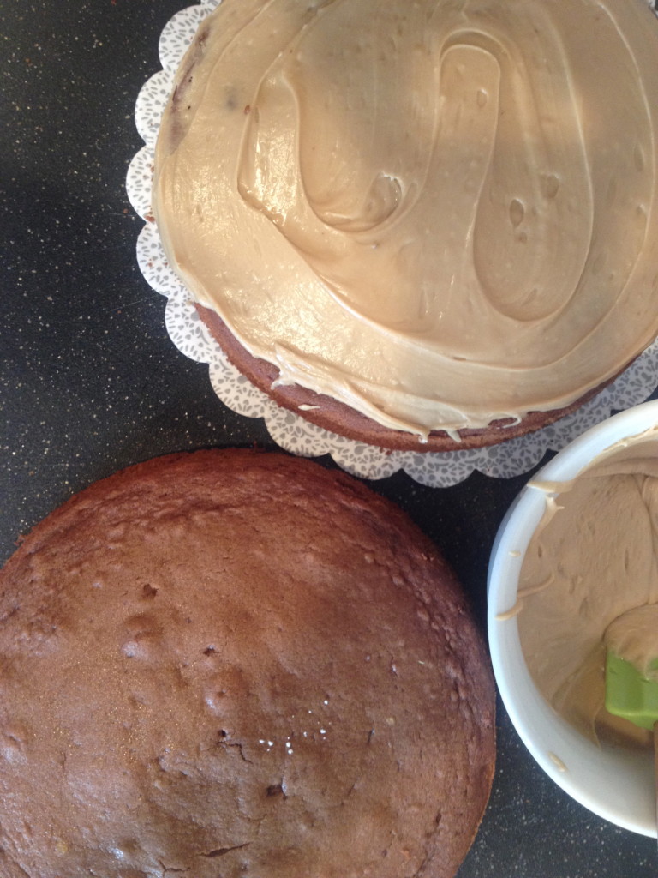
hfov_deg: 40.7
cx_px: 329
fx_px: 887
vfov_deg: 52.6
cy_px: 439
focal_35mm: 35
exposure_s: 1/20
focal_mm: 4.28
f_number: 2.4
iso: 160
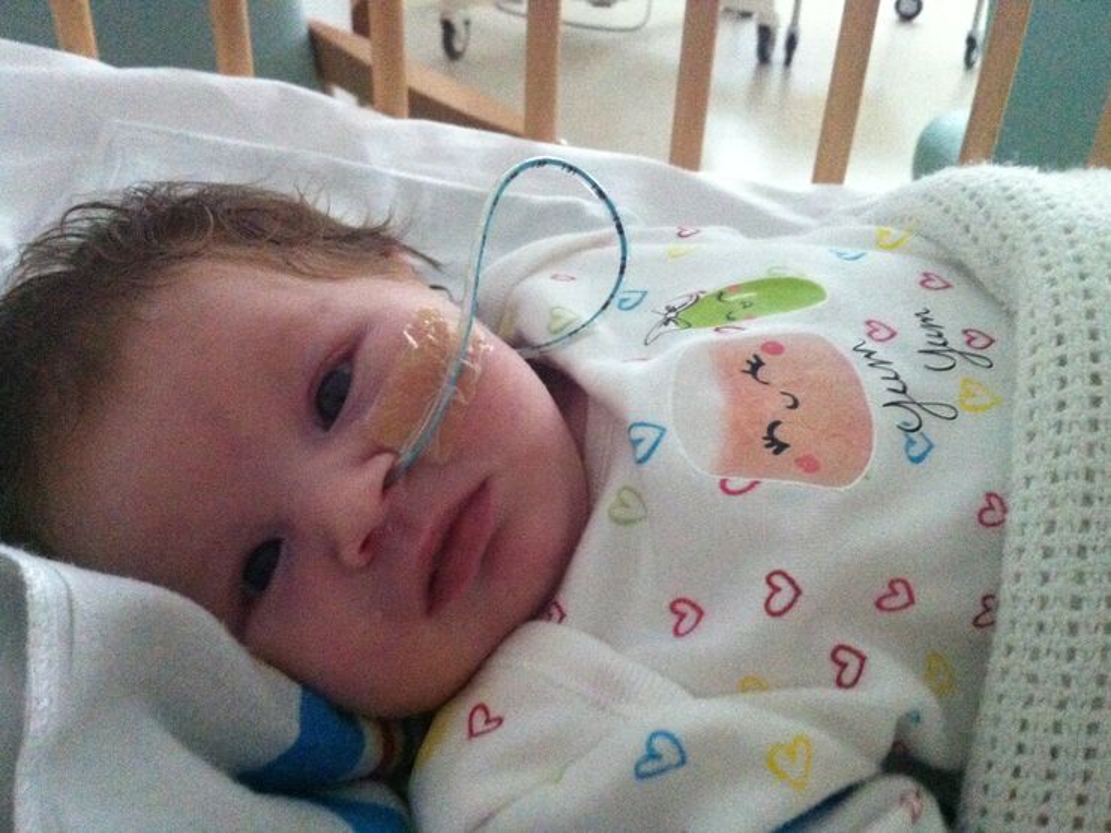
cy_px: 416
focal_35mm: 35
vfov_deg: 40.7
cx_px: 556
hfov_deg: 52.6
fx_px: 1123
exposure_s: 1/15
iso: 1000
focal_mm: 3.85
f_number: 2.8
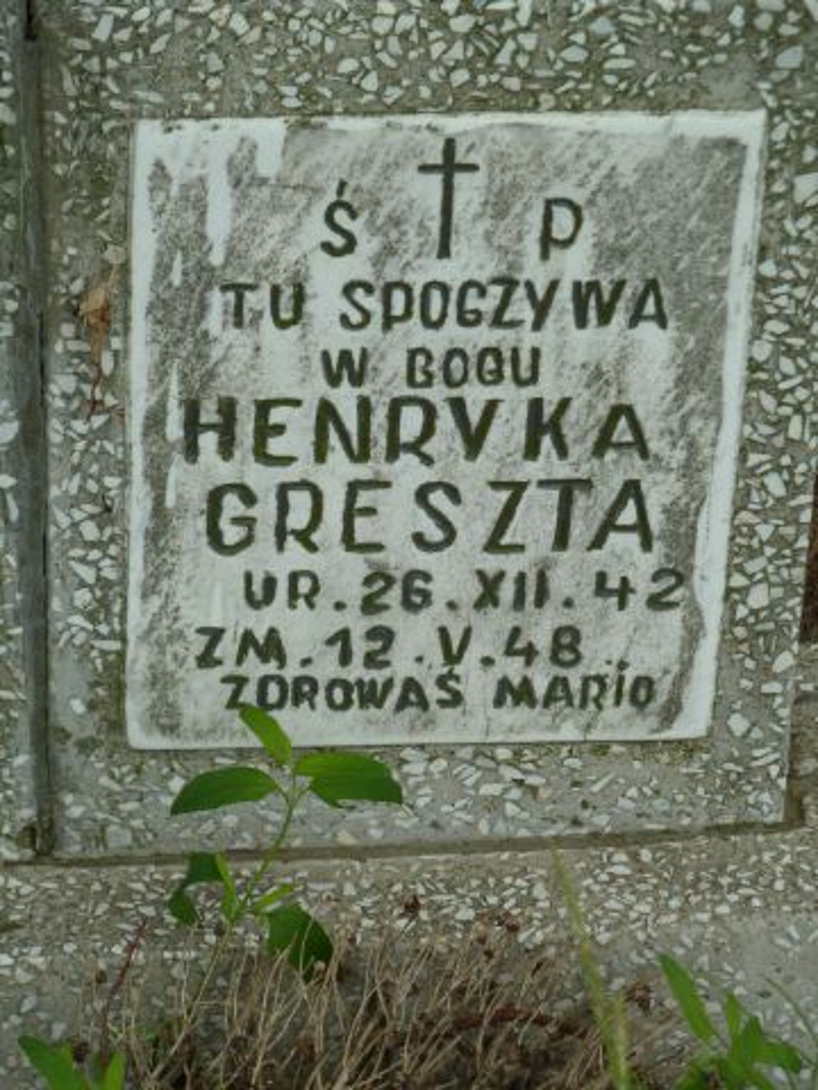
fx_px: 4632
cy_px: 545
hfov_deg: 10.1
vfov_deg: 13.4
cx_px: 409
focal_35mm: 147
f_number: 4.5
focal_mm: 24.1
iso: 160
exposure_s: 1/200
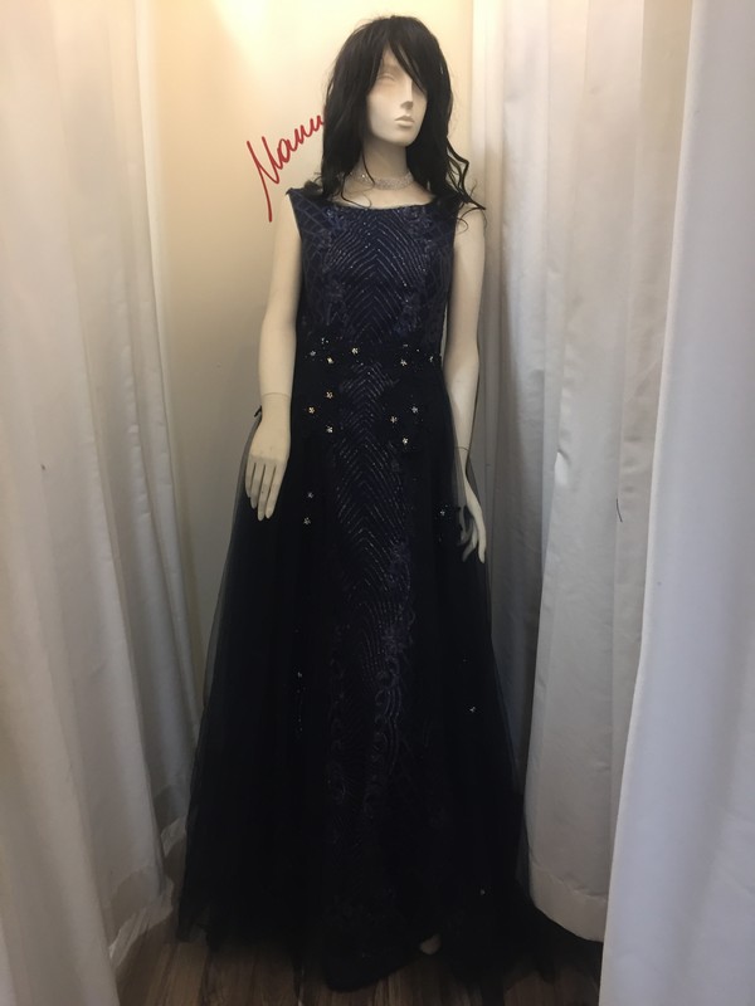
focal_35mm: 29
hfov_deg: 48.2
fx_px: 843
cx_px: 378
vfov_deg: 61.7
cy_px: 503
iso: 125
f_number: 2.2
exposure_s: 1/33
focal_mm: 4.15
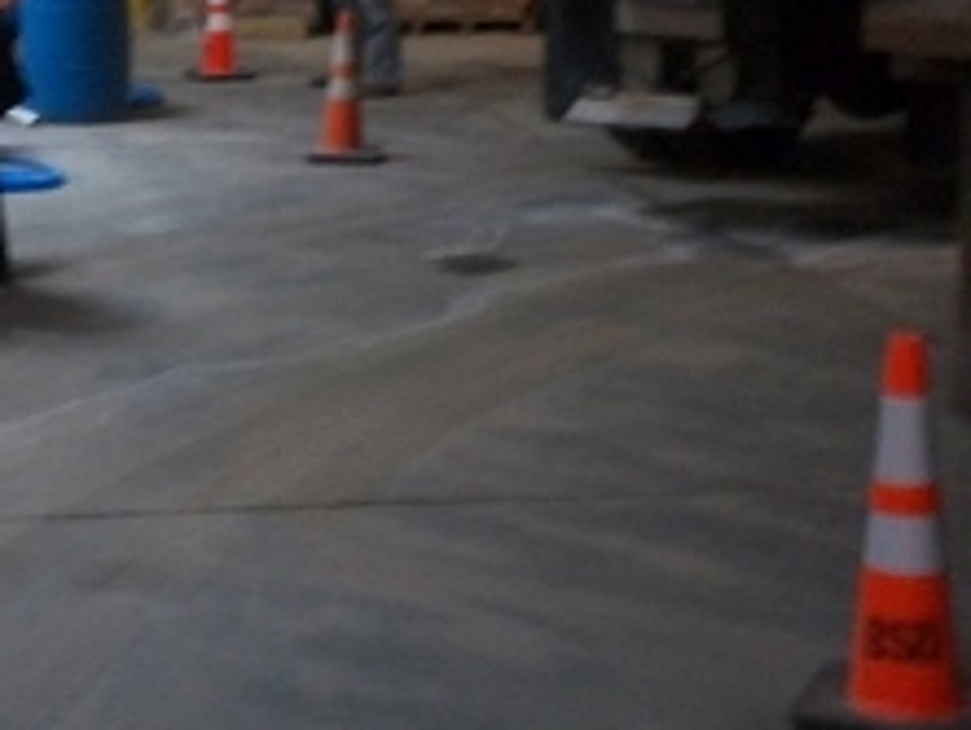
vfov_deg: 17.0
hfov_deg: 22.0
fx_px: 2414
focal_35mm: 86
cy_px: 108
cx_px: 31
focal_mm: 6.3
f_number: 4.5
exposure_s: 1/8
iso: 250
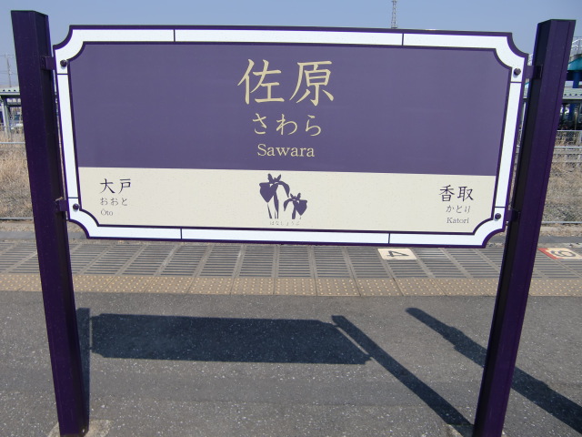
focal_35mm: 28
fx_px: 471
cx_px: 291
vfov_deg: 49.7
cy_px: 218
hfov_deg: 63.4
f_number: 7
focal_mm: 4.9
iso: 64
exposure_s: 1/250
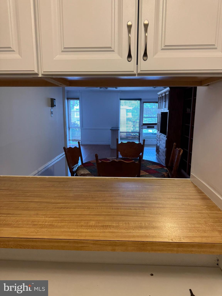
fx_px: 205
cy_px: 148
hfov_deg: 56.8
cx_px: 111
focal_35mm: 24
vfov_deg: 71.6
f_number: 1.78
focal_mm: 6.76
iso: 200
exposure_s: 1/120
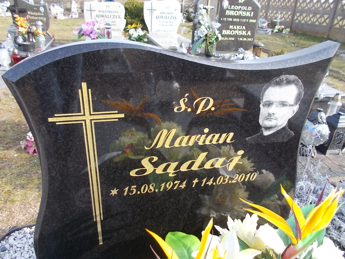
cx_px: 172
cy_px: 130
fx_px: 259
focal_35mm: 26
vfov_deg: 53.1
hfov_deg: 67.3
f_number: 3.2
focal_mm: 4.6
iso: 80
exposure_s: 1/160
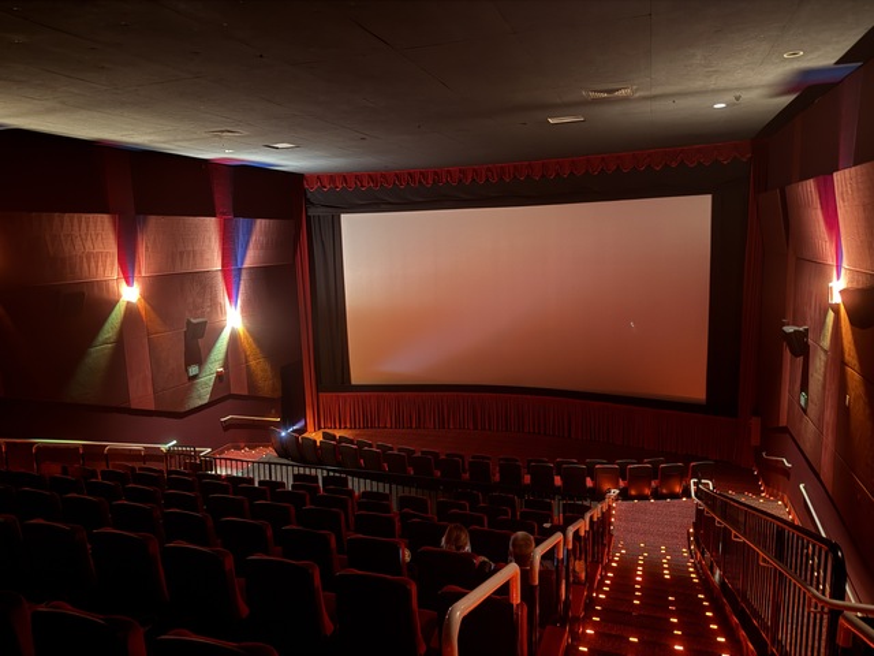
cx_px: 437
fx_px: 606
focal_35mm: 24
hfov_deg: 71.6
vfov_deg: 56.8
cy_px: 328
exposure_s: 1/2
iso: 1600
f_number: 1.78
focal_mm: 6.76
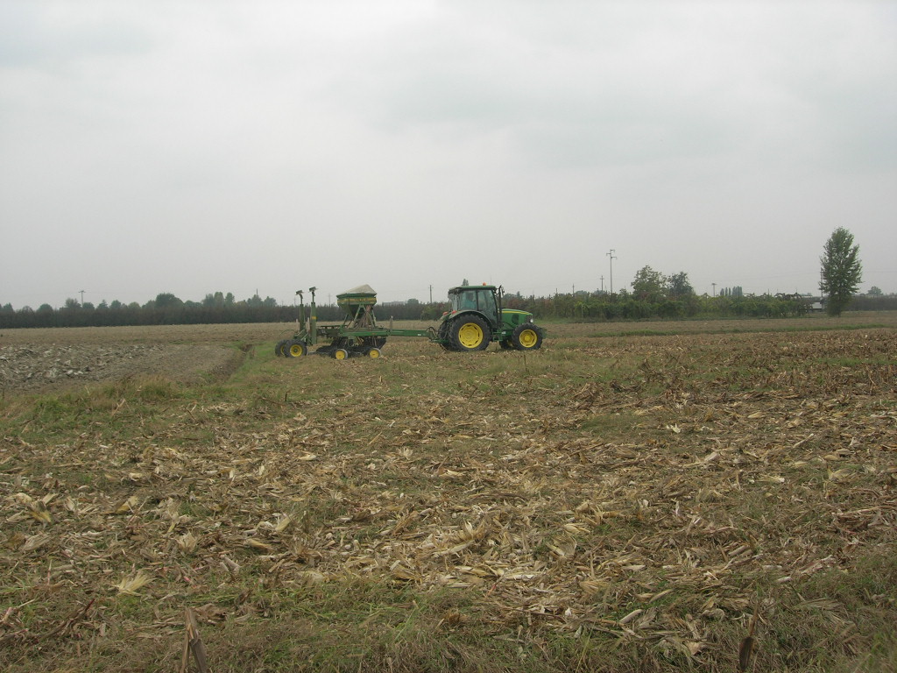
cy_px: 336
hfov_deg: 49.0
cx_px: 448
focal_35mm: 38
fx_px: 985
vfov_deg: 37.7
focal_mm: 7.8
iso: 64
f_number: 4.8
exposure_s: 1/170
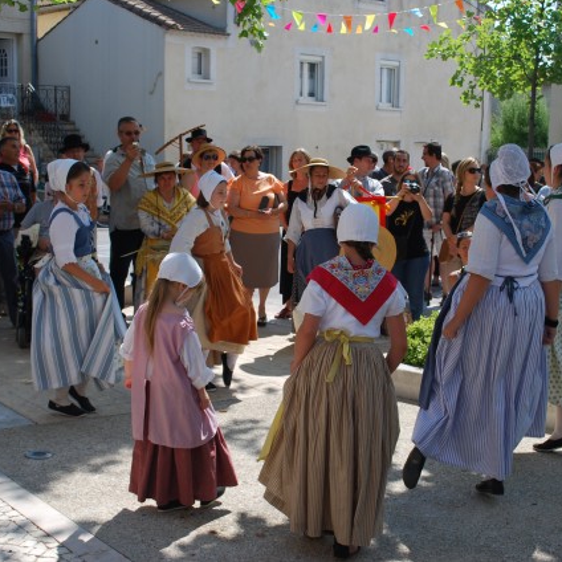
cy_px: 279
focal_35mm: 54
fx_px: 992
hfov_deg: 31.6
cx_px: 290
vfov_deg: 31.6
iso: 100
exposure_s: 1/200
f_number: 7.1
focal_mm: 28
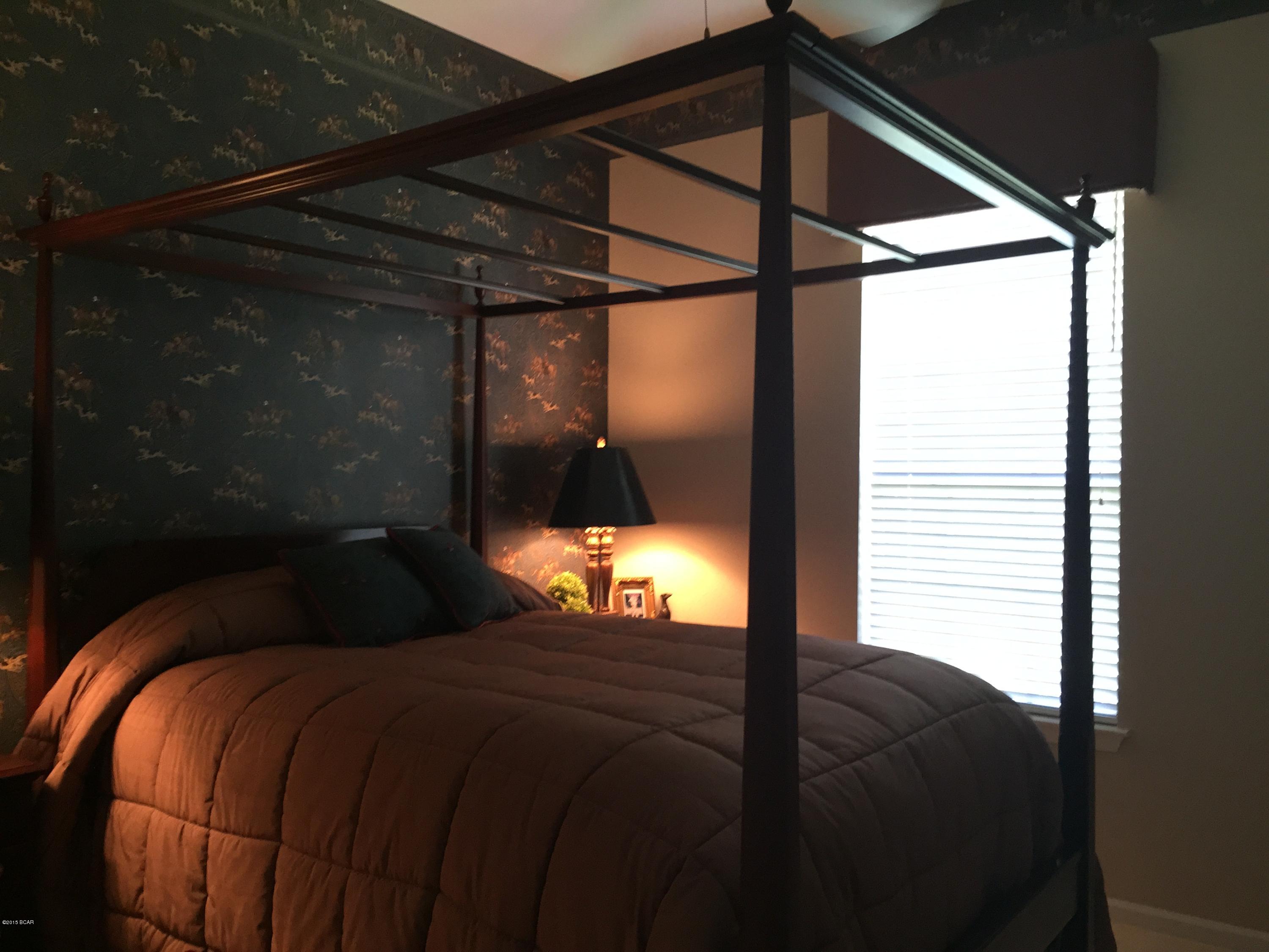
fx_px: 1063
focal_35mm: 29
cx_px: 634
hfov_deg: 61.7
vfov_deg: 48.2
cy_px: 476
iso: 160
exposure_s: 1/30
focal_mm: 4.15
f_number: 2.2
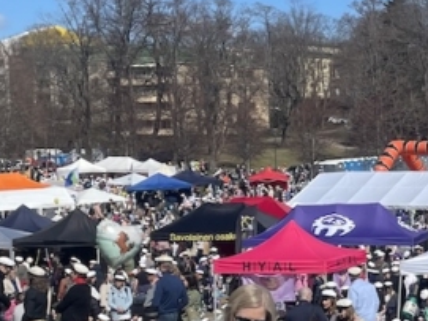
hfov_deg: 19.0
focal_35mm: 99
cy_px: 172
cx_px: 479
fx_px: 1224
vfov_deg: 14.9
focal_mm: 4.2
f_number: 1.6
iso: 32
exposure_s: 1/4292
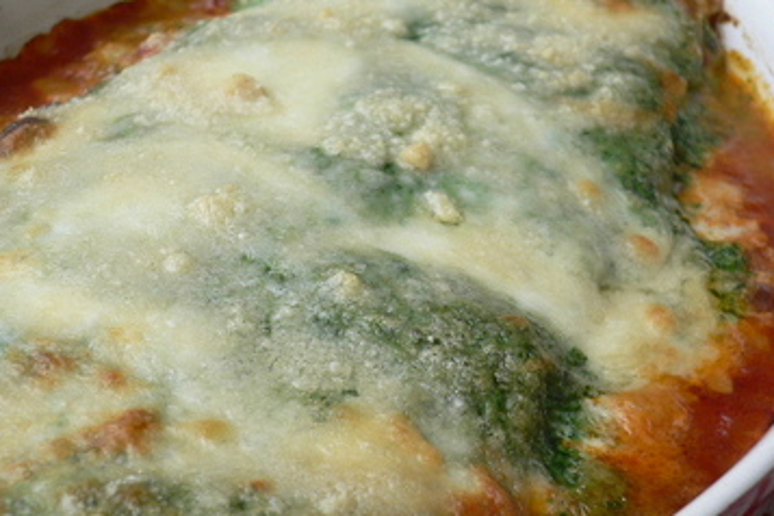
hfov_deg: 38.8
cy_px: 302
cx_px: 336
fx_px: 1096
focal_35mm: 51
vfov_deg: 26.4
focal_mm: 5.8
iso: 100
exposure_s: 1/125
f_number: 2.8
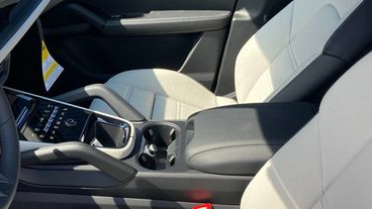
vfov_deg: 22.6
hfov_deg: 39.0
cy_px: 96
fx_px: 523
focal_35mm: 53
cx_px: 152
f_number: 1.8
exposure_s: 1/287
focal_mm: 3.99
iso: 20
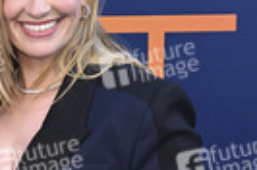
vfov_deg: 7.2
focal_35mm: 190
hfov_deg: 10.7
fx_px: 1353
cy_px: 114
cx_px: -18
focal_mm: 56
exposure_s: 1/200
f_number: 5.6
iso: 640
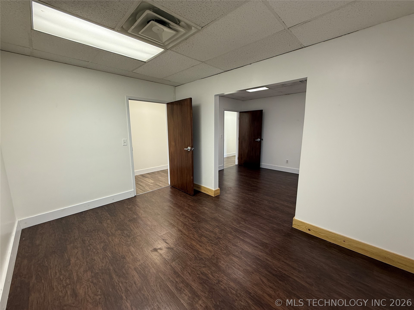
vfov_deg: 85.7
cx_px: 207
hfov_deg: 102.1
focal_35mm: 14
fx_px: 167
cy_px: 155
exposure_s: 1/120
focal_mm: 2.22
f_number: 2.2
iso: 200
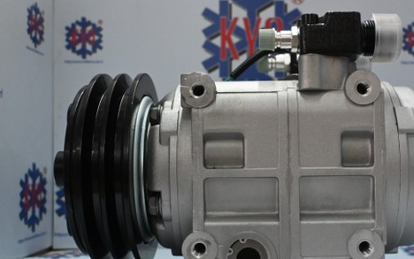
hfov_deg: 42.4
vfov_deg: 27.4
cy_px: 153
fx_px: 531
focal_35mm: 47
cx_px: 248
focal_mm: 24
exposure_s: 1/125
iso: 2800
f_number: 4.2
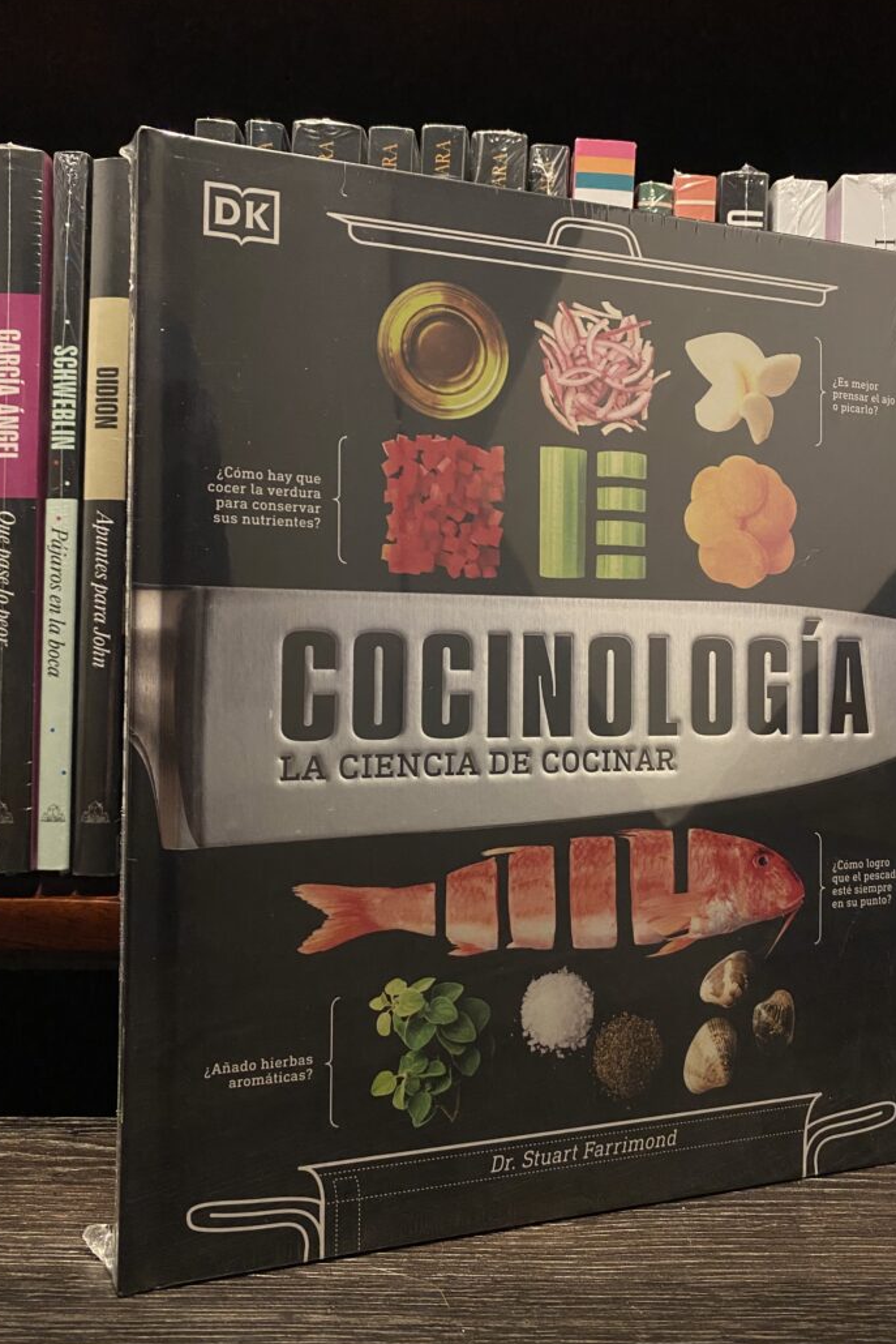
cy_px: 657
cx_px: 483
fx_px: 1045
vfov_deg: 65.5
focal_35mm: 28
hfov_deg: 46.4
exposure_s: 1/30
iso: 640
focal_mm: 4.25
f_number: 1.8
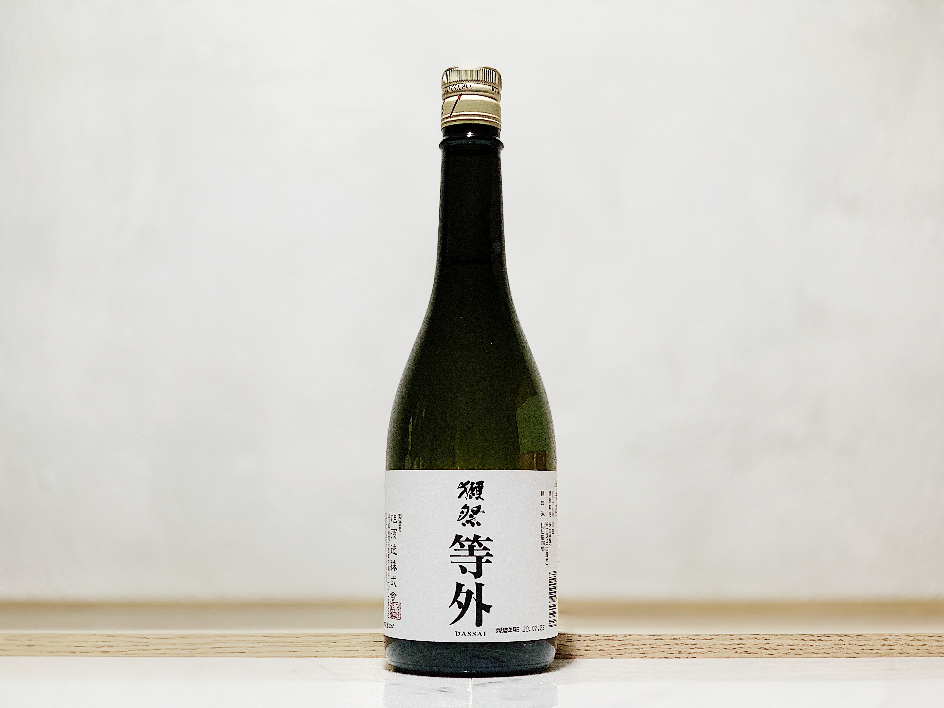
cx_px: 472
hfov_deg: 36.8
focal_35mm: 52
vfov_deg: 28.0
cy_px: 354
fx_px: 1418
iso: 64
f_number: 2.4
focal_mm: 6
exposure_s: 1/89
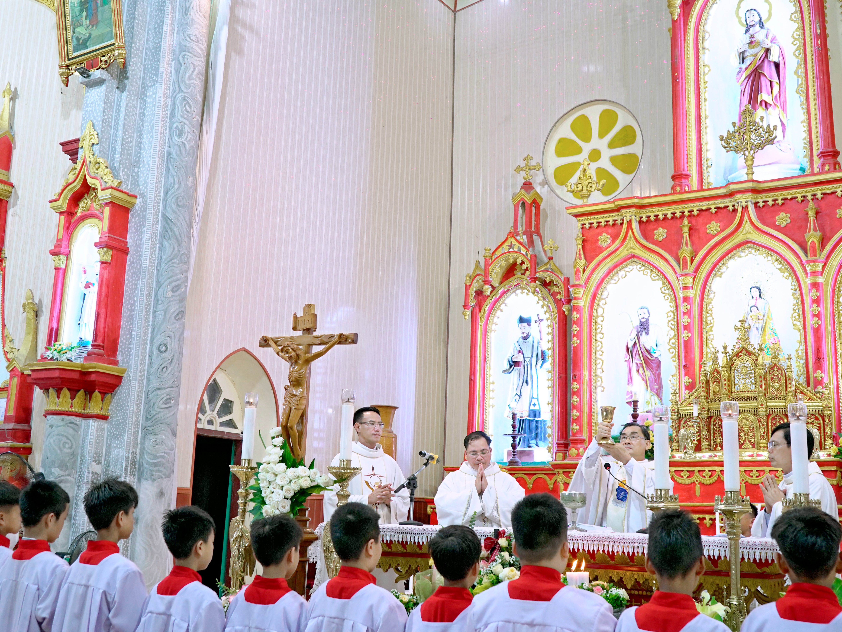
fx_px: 924
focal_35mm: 38
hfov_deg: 48.9
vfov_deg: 37.7
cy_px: 315
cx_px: 393
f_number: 5.6
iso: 1600
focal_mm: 35
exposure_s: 1/100
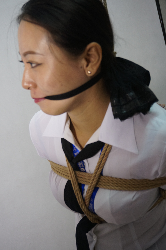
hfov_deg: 29.8
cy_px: 125
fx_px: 312
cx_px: 83
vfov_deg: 43.6
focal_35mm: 45
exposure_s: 1/60
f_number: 5
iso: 500
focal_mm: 30
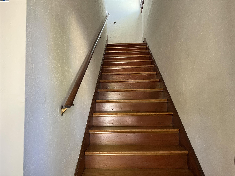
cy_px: 88
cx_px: 118
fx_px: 177
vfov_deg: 53.1
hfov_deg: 67.3
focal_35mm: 26
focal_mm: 5.7
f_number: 1.5
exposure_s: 1/87
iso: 125
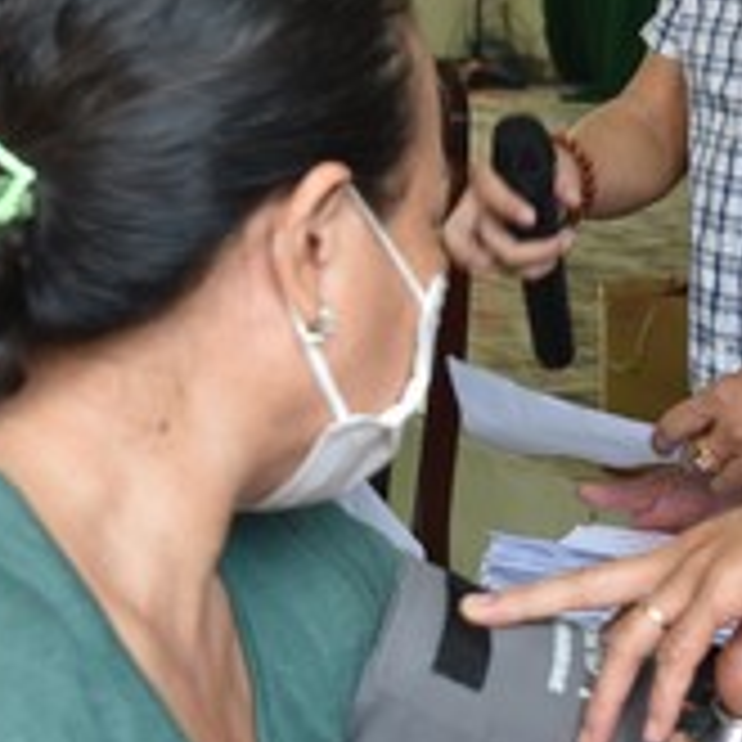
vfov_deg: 16.2
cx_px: 890
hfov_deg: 15.7
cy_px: 238
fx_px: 2595
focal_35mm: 107
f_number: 4.5
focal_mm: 32
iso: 400
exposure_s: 1/80
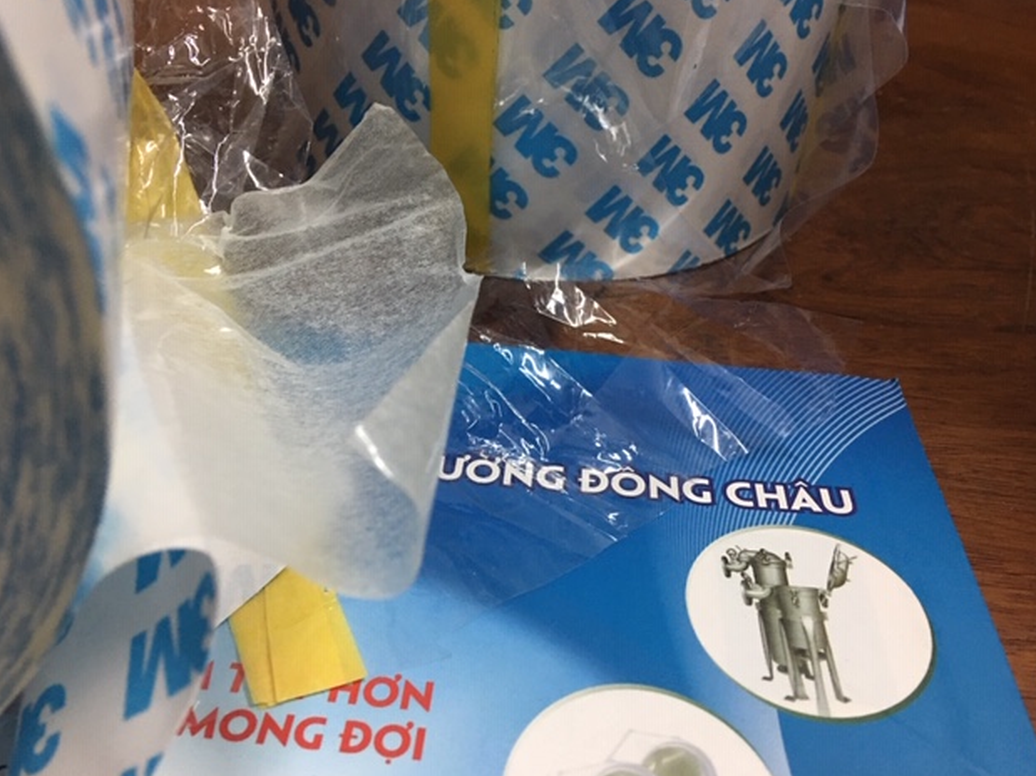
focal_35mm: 30
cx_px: 505
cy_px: 391
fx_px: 898
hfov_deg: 60.0
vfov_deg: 46.8
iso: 80
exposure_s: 1/10
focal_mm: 4.15
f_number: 2.2
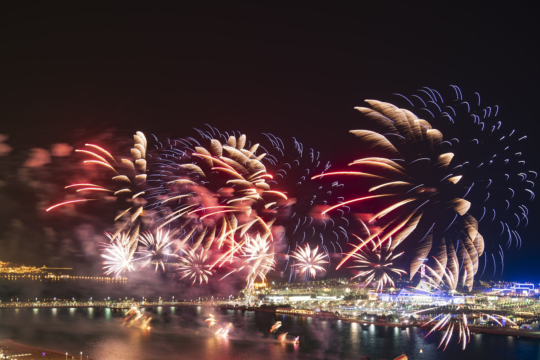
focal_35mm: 48
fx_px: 720
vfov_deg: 28.0
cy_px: 212
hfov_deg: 41.1
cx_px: 269
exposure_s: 2
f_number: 2.8
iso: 100
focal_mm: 40
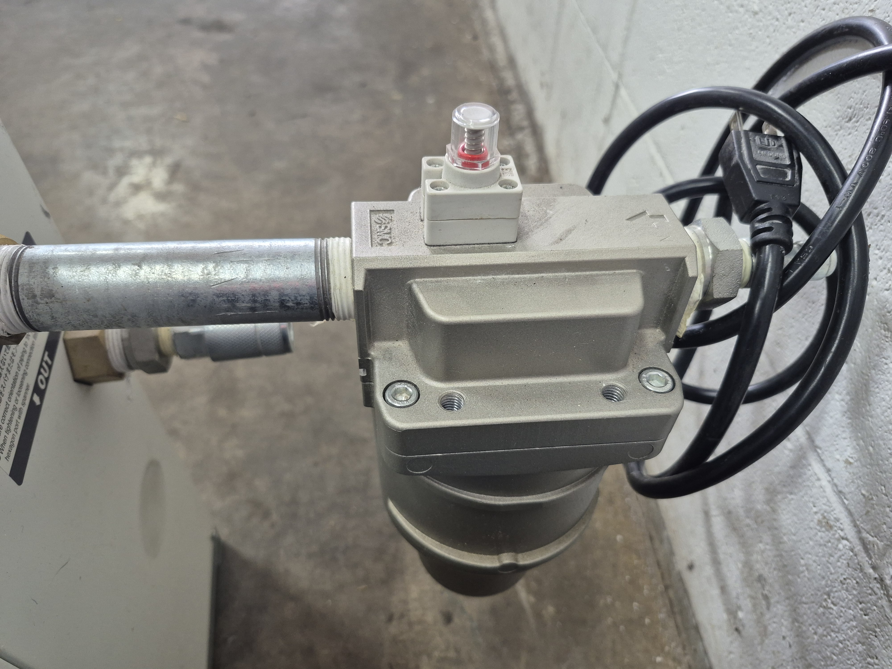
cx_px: 446
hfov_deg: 73.9
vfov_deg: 58.9
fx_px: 593
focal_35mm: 23
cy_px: 334
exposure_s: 1/120
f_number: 1.8
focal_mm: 5.4
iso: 250
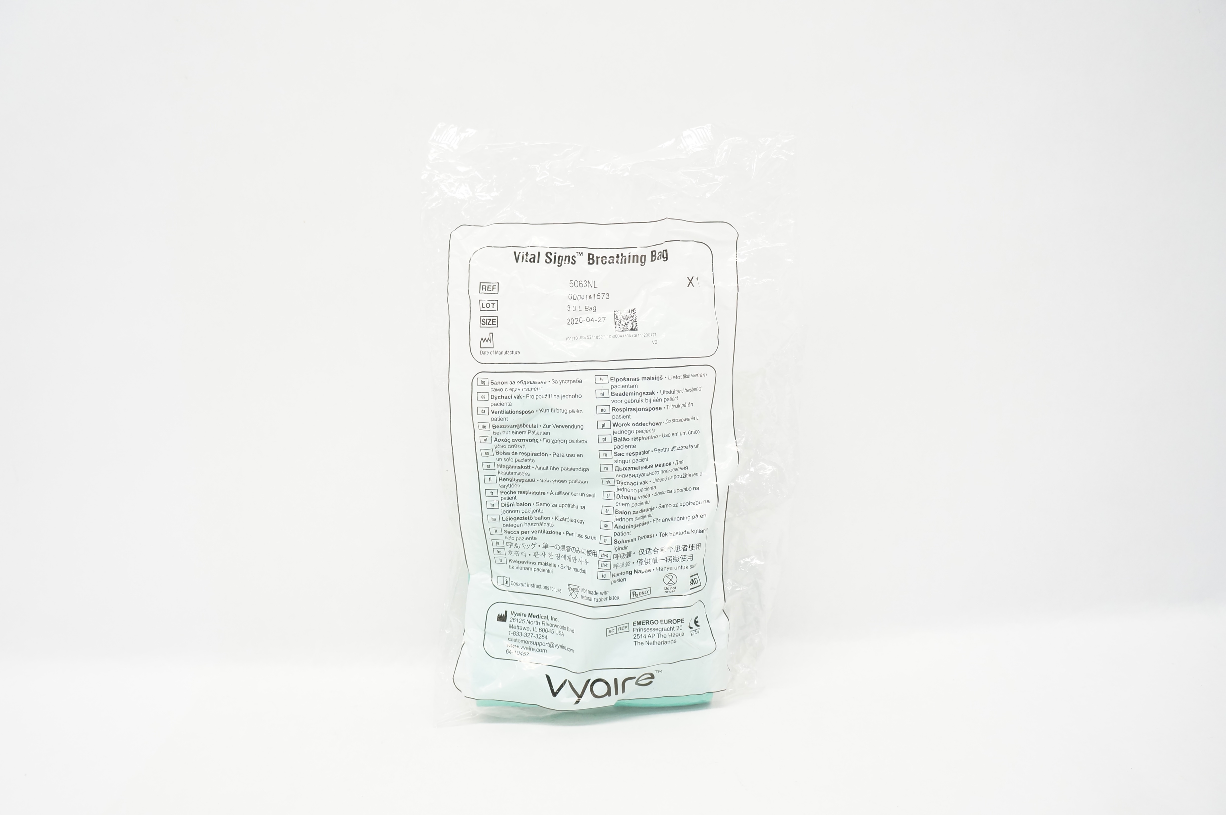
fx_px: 919
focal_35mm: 27
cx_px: 613
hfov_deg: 67.4
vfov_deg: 47.8
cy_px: 408
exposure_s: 1/80
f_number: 5
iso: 800
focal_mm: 18
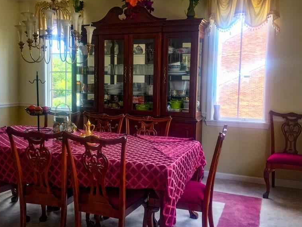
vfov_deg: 36.8
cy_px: 109
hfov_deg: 47.6
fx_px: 340
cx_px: 121
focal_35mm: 39
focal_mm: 4.15
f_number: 2.2
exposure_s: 1/60
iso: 32
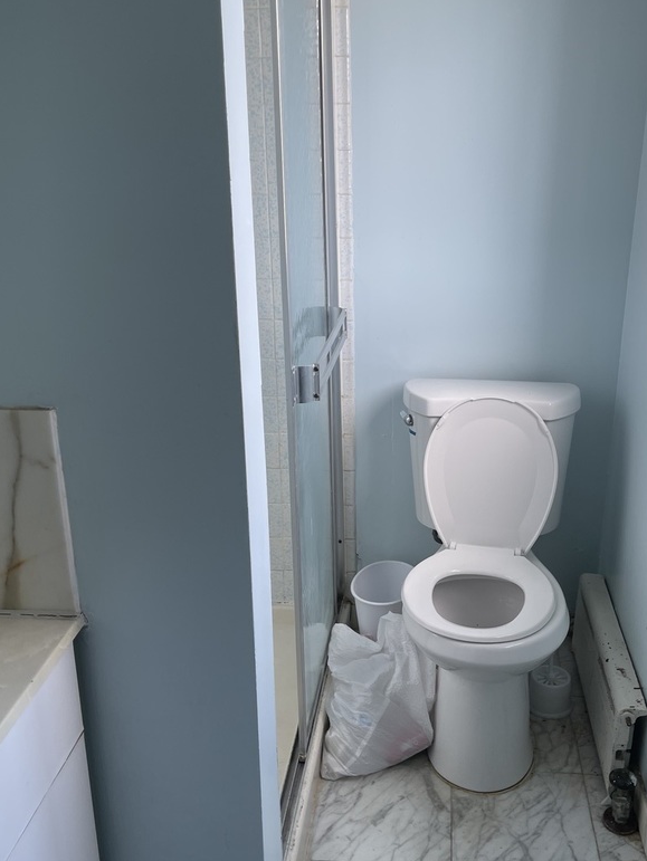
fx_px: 872
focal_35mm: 35
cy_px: 447
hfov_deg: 40.6
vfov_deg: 52.6
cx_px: 379
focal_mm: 5.1
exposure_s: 1/120
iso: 50
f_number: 1.6
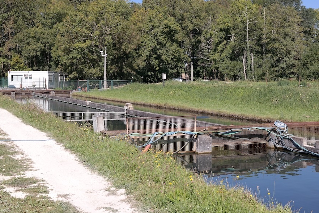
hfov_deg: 40.2
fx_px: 434
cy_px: 96
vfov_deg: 27.5
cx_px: 186
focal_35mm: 49
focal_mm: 24
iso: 100
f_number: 6.3
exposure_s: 1/320
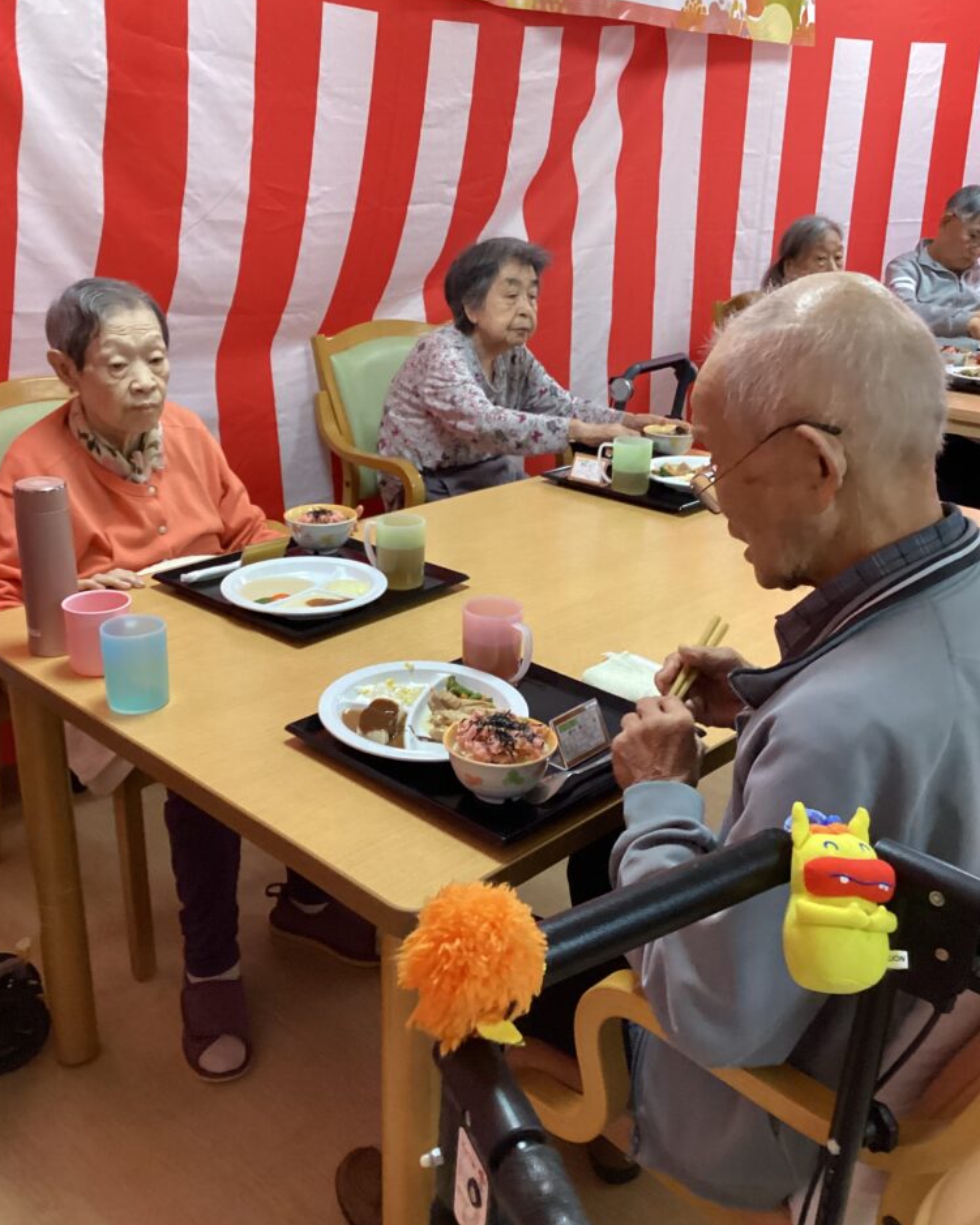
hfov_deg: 44.5
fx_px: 1197
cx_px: 482
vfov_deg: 54.2
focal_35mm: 33
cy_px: 590
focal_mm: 3.3
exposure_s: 1/60
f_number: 2.4
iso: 320
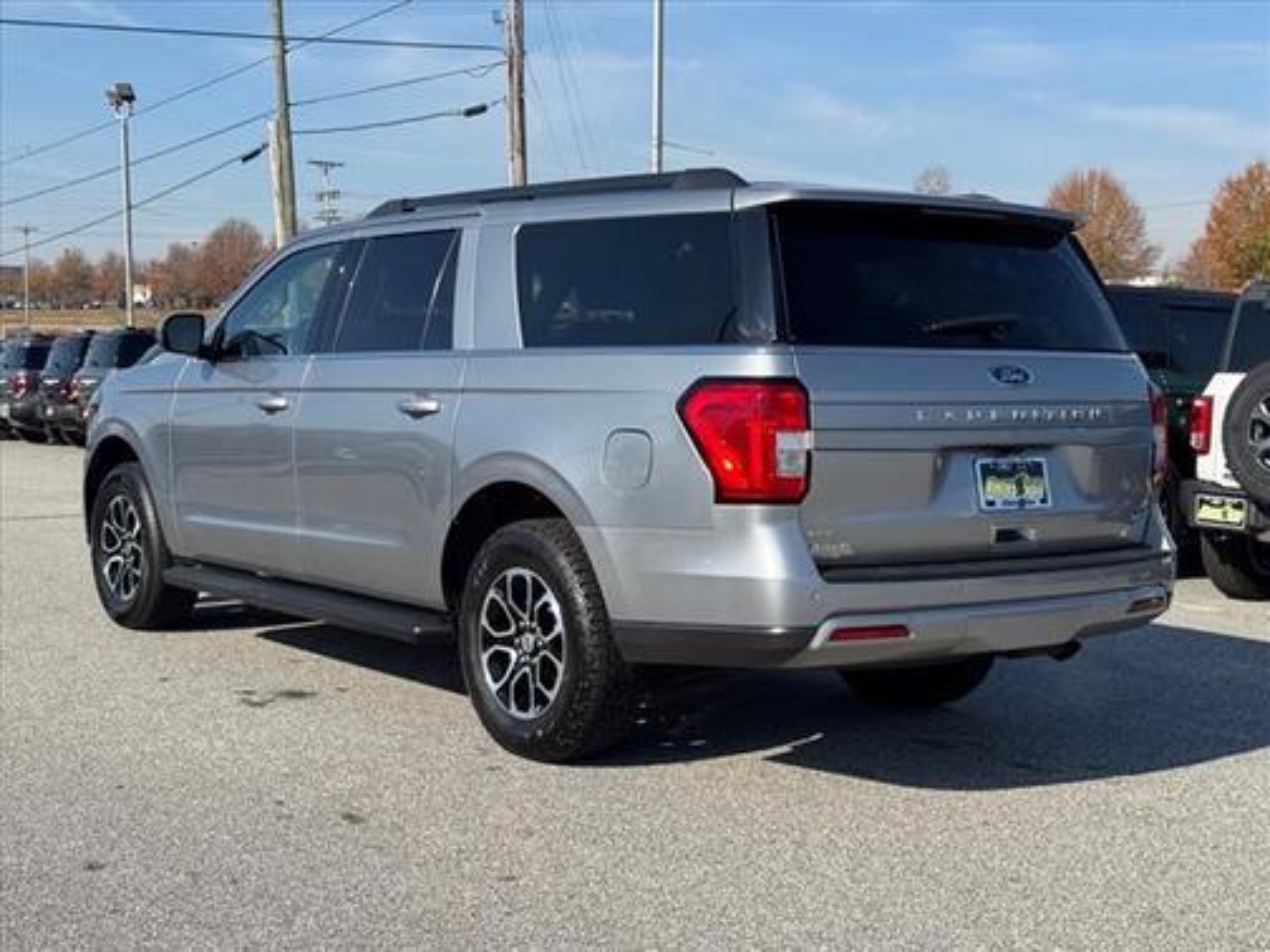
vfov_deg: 30.3
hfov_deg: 39.7
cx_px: 635
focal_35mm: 48
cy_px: 476
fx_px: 1761
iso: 64
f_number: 1.78
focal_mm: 6.76
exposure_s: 1/4310
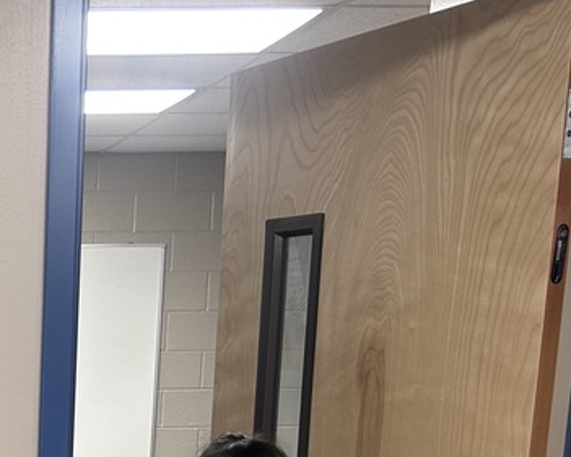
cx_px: -161
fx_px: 1251
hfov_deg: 23.0
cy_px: 590
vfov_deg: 19.2
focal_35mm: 74
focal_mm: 5.7
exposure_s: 1/60
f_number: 1.5
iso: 80
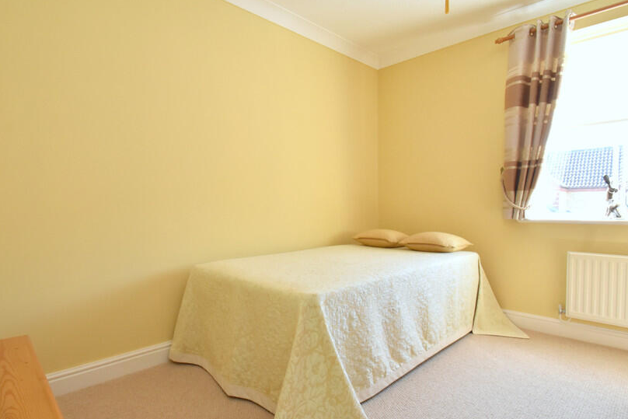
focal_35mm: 19
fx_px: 331
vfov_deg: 64.5
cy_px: 199
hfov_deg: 86.7
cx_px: 285
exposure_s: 1/60
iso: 800
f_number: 9
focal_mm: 10
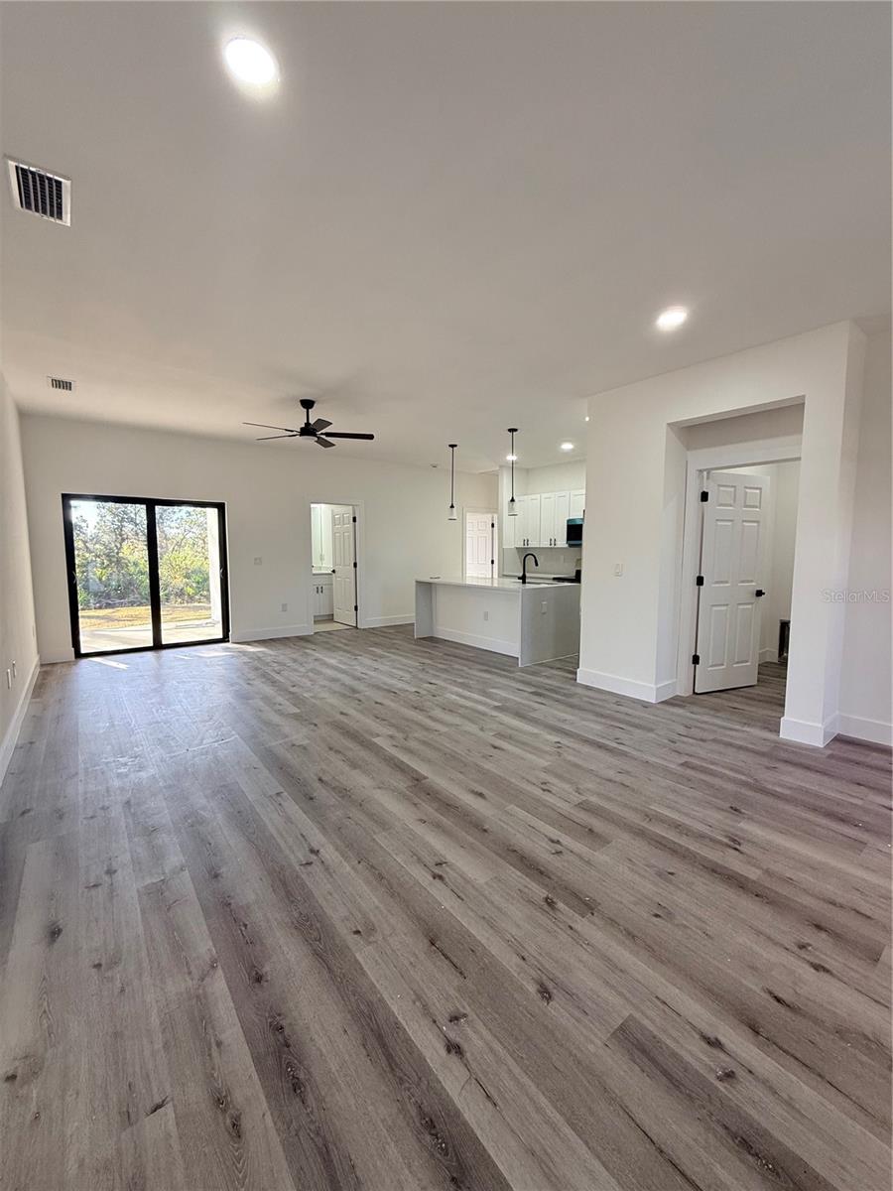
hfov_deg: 85.7
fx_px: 482
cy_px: 596
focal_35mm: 14
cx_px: 446
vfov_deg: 102.1
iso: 125
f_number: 2.2
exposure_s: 1/99
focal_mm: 2.22
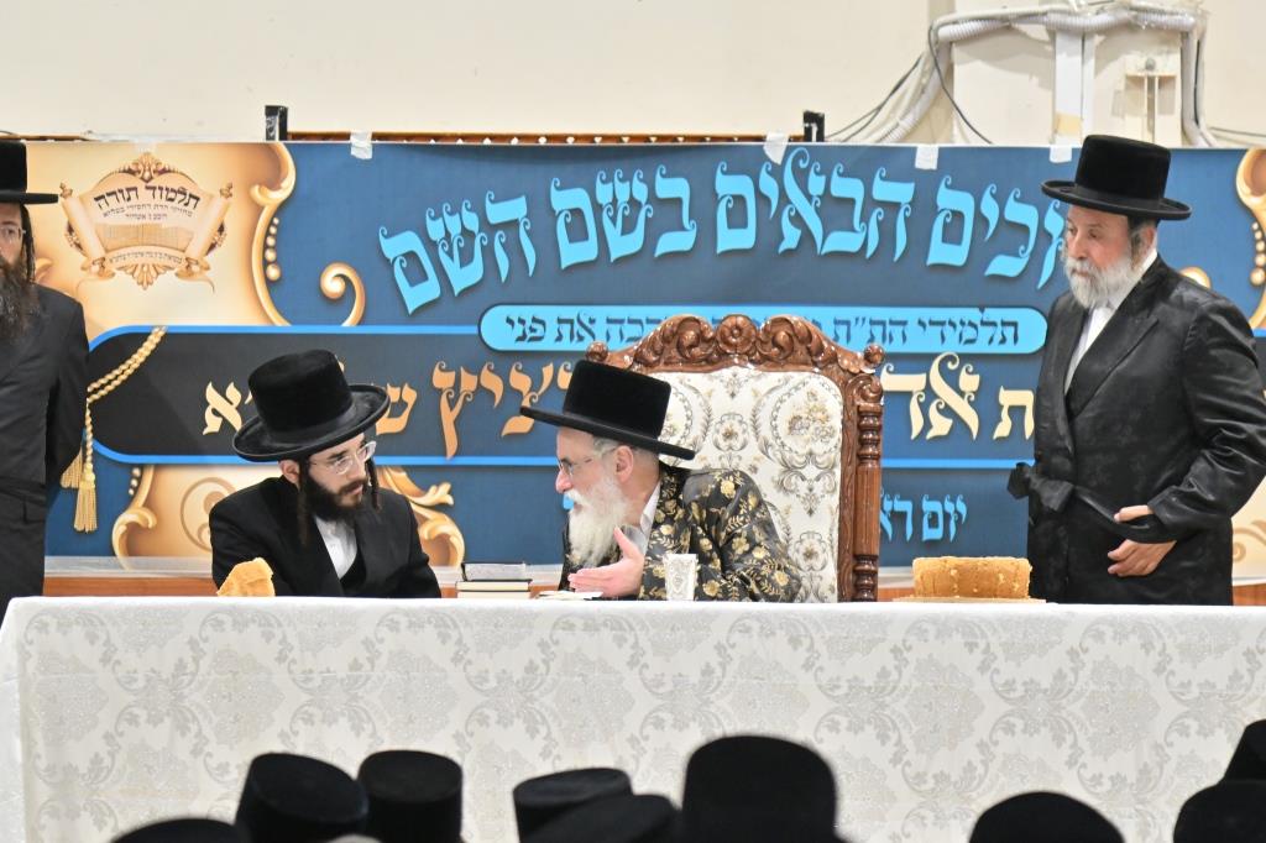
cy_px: 422
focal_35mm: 180
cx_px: 633
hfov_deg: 11.4
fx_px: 6328
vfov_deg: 7.6
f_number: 4
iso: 1000
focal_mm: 120
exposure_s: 1/160
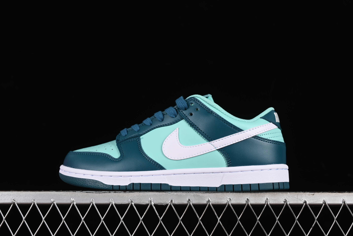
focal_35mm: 75
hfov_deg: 27.0
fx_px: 735
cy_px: 118
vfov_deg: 18.2
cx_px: 176
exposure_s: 1/80
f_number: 8
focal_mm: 50
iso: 160
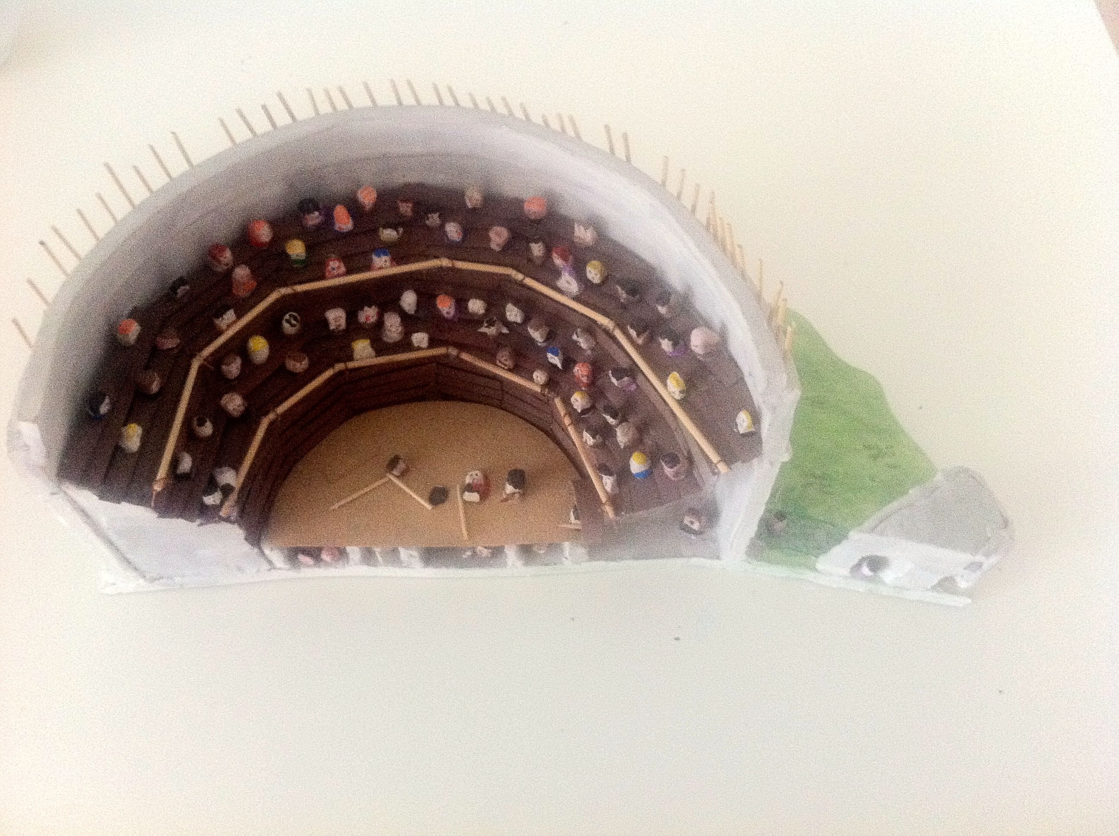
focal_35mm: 35
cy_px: 418
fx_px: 1130
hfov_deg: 52.7
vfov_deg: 40.6
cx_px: 560
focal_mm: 3.85
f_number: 2.8
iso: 400
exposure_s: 1/15
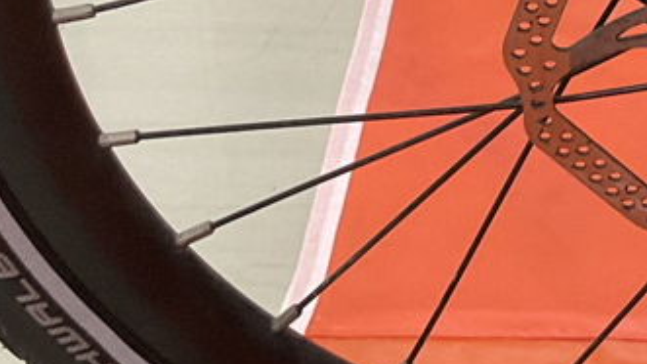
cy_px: -219
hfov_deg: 17.1
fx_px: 2093
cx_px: 680
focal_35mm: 122
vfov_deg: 9.6
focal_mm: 3
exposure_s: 1/50
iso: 160
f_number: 1.8
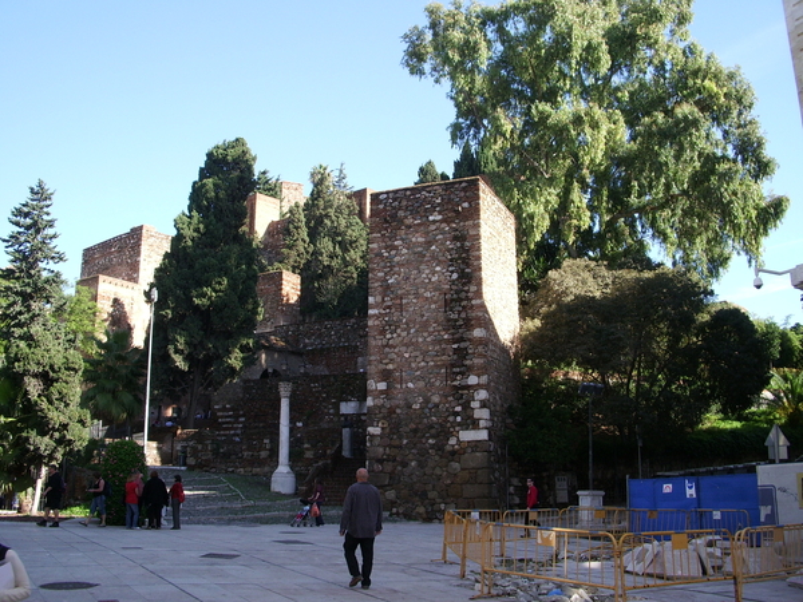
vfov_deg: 40.7
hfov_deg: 52.6
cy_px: 301
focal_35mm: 35
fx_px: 812
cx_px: 402
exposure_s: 1/200
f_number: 4.3
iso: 100
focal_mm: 5.8
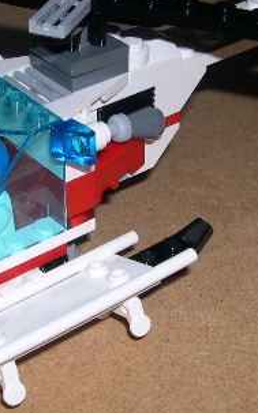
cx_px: 60
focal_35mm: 94
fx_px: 1059
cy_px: 169
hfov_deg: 13.8
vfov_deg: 22.1
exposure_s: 1/60
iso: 100
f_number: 8
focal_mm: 9
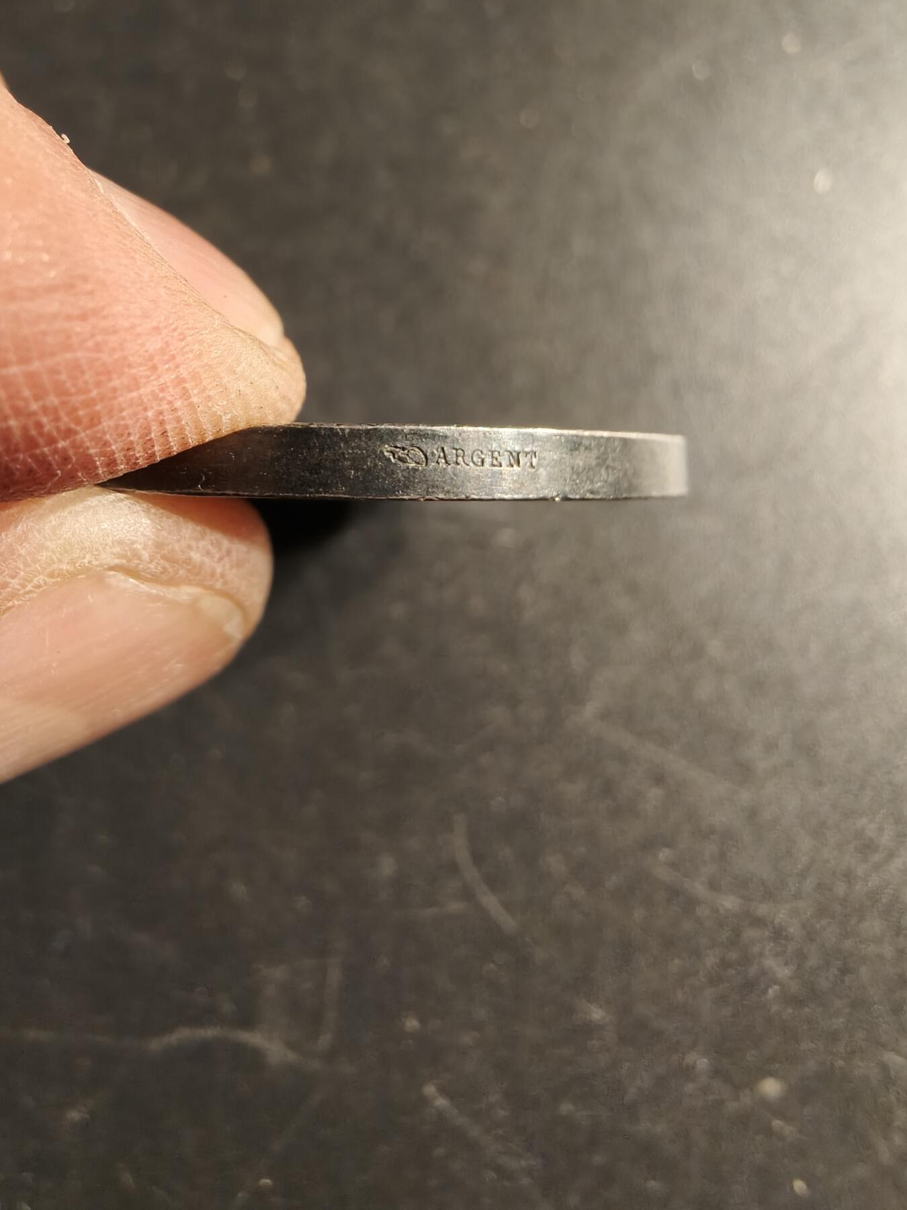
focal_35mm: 23
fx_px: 804
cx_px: 454
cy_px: 605
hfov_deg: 58.9
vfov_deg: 73.9
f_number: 2
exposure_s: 1/99.6
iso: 200
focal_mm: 2.32
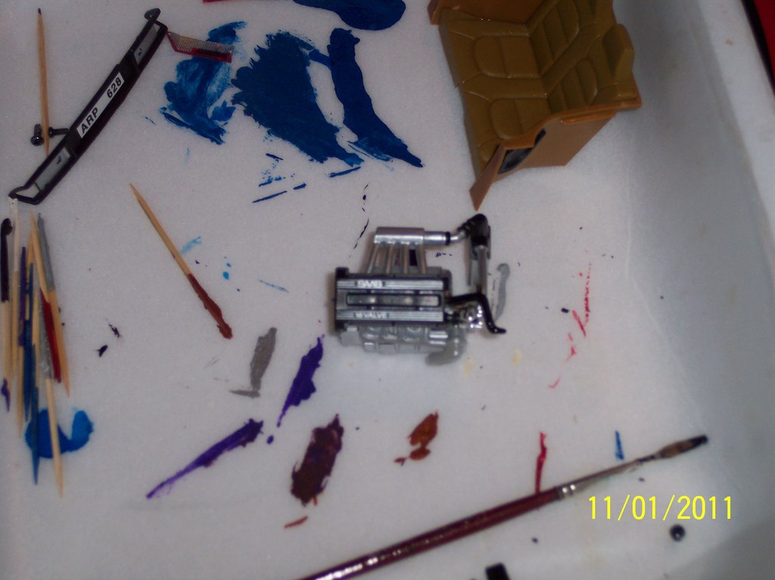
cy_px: 290
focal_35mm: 76
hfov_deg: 25.7
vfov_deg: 19.4
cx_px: 388
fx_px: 1701
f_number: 3.8
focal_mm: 16
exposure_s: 1/45
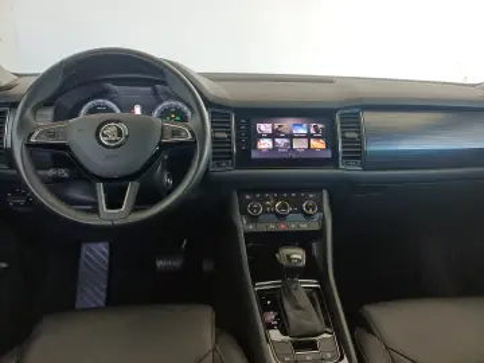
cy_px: 182
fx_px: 350
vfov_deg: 54.9
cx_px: 242
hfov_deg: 69.4
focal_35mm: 25
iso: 160
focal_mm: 4.65
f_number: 1.8
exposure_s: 1/50
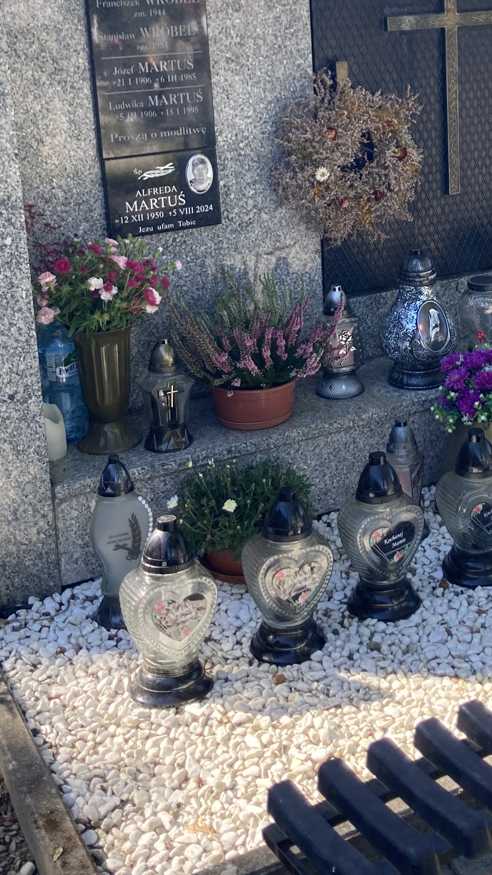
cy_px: 221
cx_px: 446
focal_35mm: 54
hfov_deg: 21.7
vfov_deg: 37.6
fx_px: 1253
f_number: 1.8
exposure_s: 1/382
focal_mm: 3.99
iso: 20
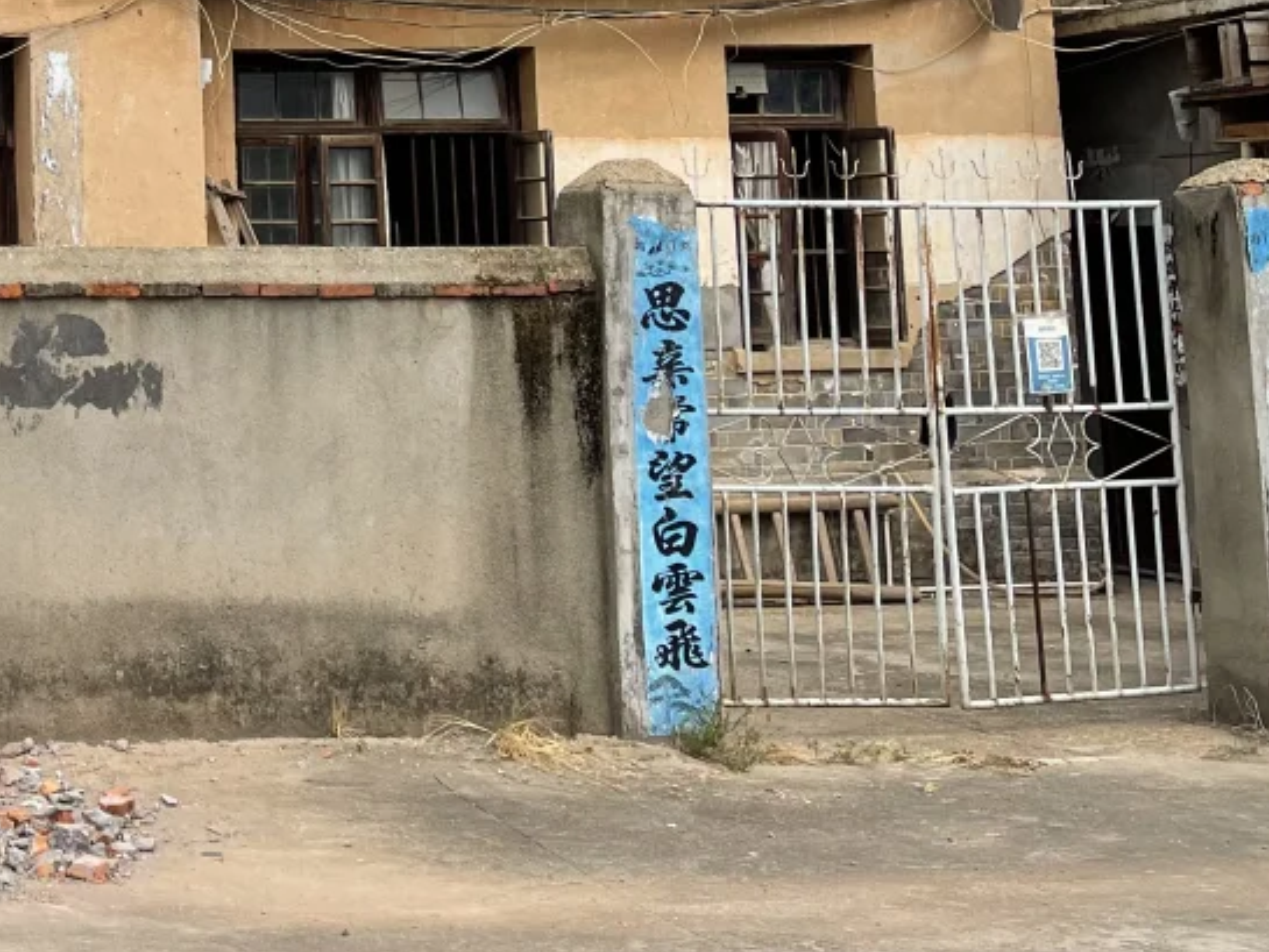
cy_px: 0
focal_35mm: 66
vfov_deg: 21.5
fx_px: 2420
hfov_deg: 26.8
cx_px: -149
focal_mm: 5.1
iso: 32
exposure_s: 1/1912
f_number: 1.6
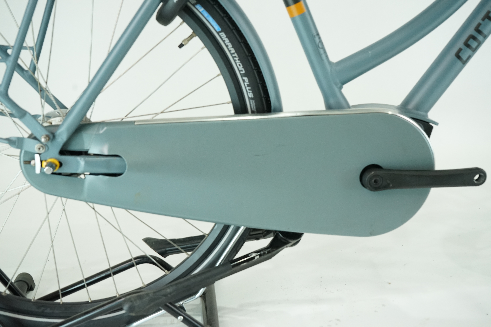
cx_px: 246
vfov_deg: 35.1
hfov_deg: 50.7
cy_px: 164
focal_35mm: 38
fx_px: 518
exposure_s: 1/200
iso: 2500
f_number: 6.3
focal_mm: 38
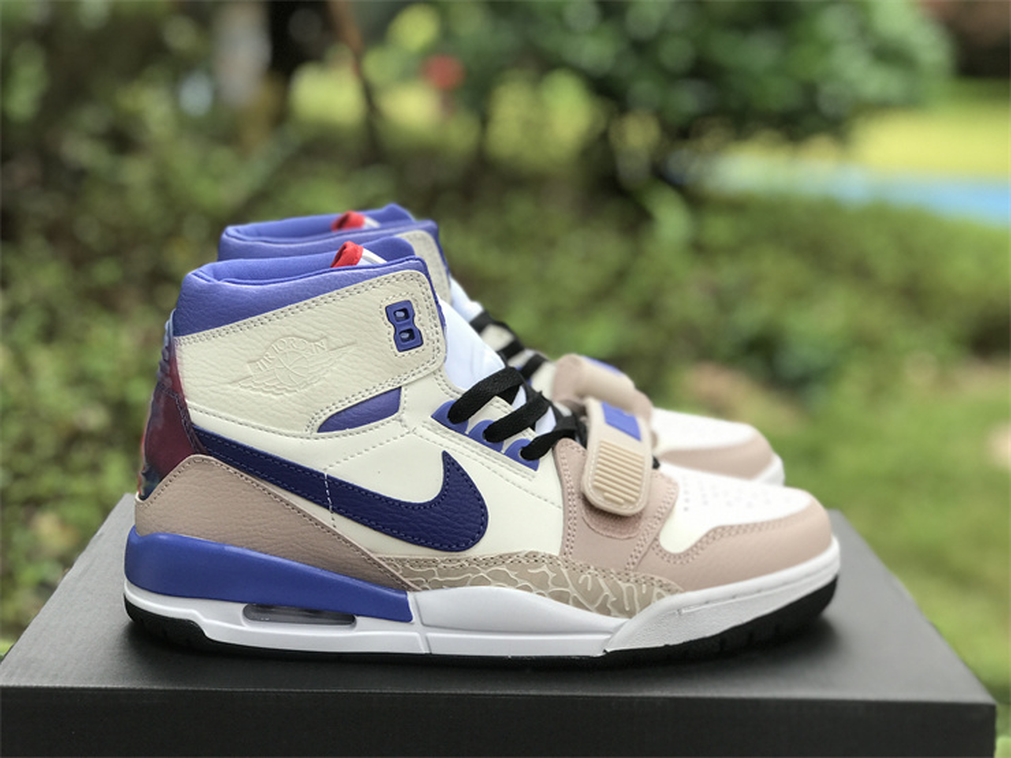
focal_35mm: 57
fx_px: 1665
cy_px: 379
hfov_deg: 33.8
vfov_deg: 25.7
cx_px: 506
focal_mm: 6.6
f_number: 2.8
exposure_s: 1/50
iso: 40
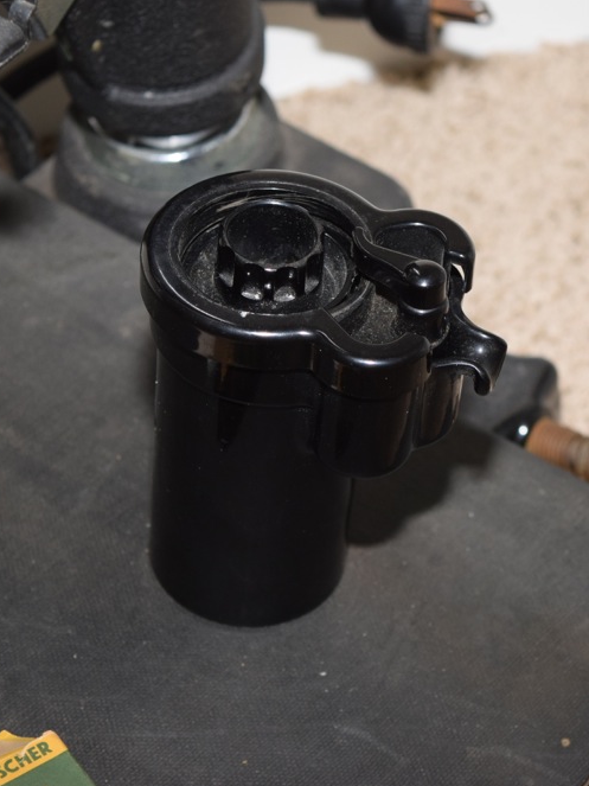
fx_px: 2717
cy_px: 393
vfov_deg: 16.5
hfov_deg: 12.4
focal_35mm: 120
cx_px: 309
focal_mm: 55
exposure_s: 1/60
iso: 720
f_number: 5.6
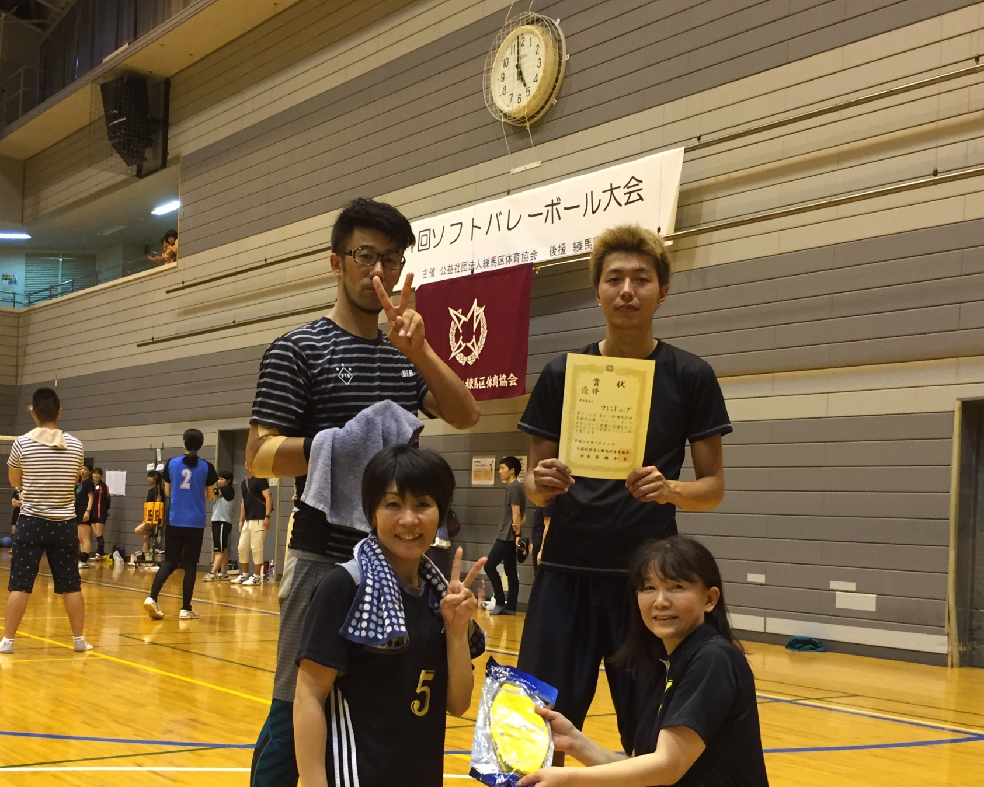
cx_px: 441
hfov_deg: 42.8
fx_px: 1252
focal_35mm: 43
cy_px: 511
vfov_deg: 34.6
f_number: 2.2
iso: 125
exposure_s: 1/30
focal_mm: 4.15
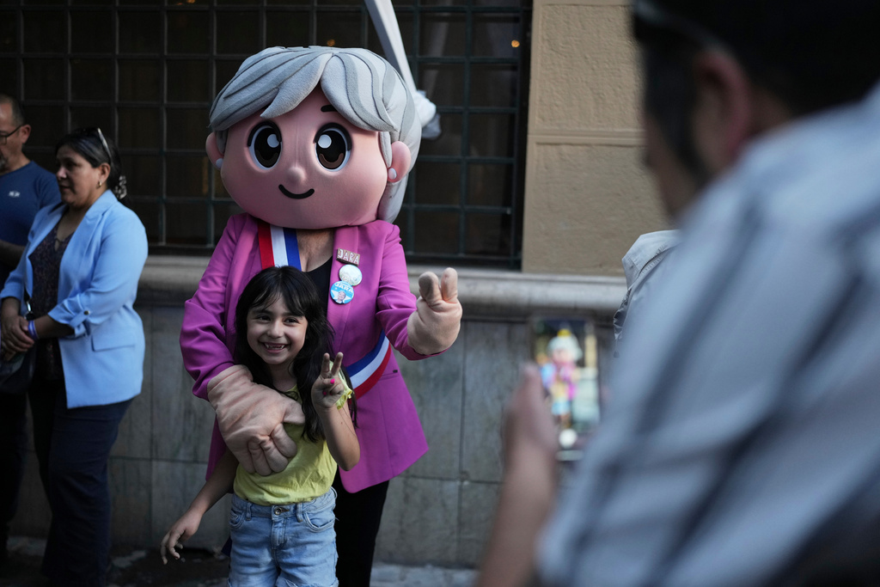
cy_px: 294
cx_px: 440
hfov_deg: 54.4
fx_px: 856
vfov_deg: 37.9
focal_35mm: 35
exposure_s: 1/2000
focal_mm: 35
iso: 1250
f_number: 1.4
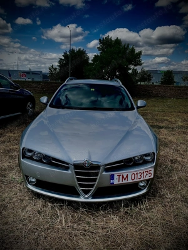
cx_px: 94
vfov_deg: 67.3
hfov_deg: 53.1
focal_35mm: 26
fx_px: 188
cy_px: 125
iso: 25
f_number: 1.8
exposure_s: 1/1634
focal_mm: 4.25
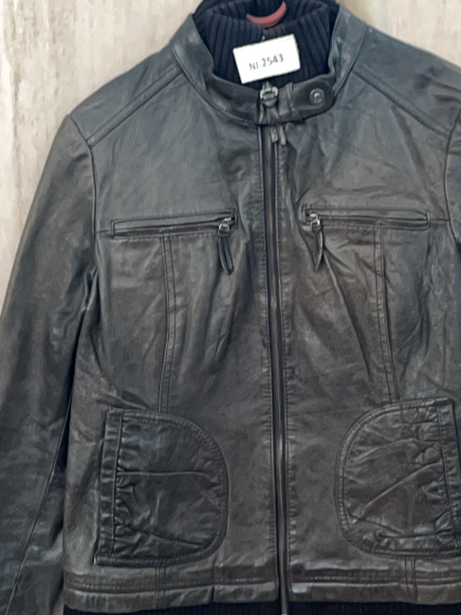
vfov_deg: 42.1
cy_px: 327
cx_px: 253
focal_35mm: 45
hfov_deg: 32.2
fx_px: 799
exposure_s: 1/60
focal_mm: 5.1
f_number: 1.6
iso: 200
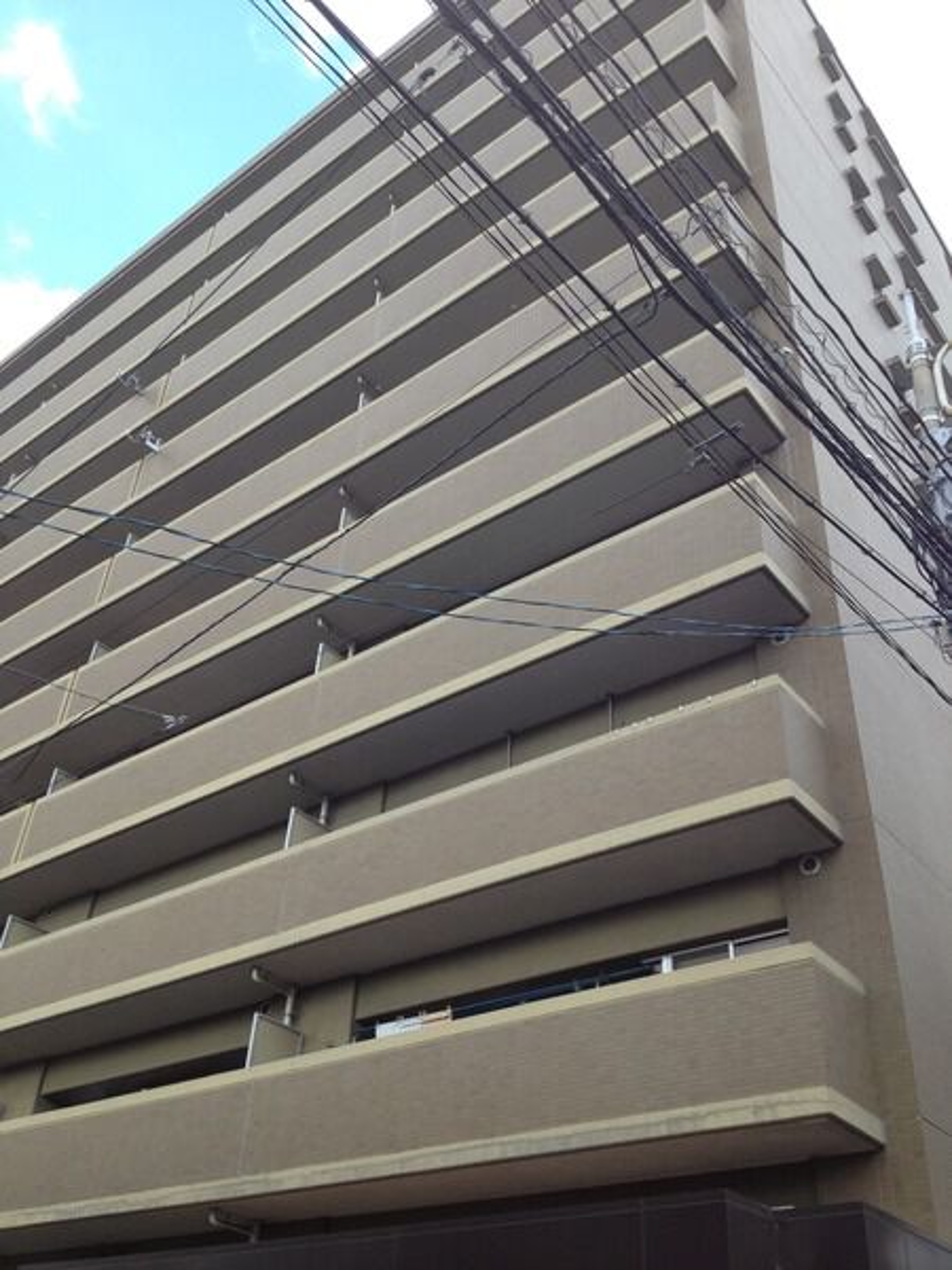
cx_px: 476
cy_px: 635
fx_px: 1283
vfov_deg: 52.6
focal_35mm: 35
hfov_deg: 40.7
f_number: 2.4
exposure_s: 1/323
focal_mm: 4.28
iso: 50
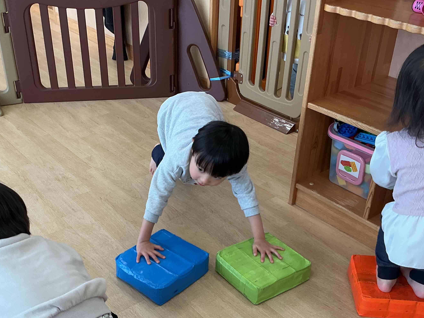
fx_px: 539
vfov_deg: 32.5
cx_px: 187
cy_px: 221
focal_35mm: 44
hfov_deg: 42.9
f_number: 1.8
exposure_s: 1/120
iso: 25
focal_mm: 3
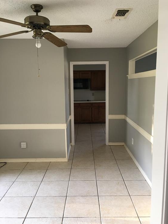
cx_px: 85
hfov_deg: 46.8
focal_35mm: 30
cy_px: 111
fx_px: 194
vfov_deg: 59.9
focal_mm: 4.15
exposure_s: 1/15
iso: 50
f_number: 2.2
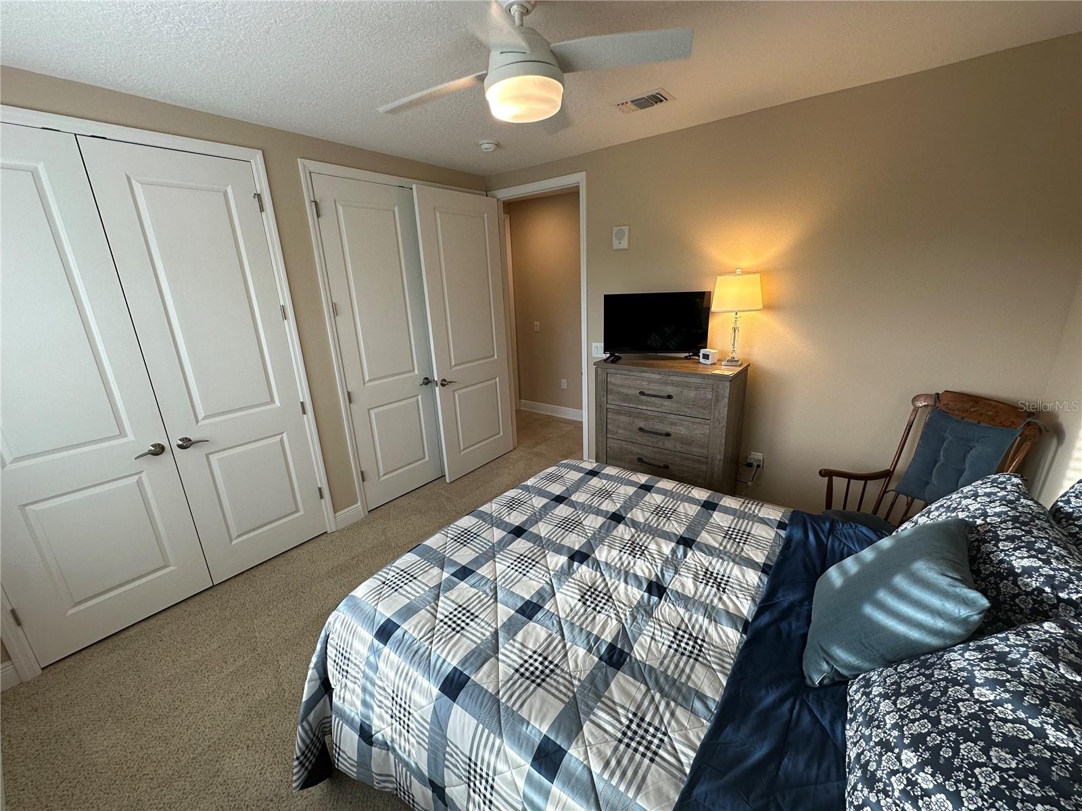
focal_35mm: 14
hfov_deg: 102.1
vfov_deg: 85.7
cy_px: 406
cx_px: 541
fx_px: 438
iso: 100
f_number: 2.2
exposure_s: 1/120
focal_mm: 2.22
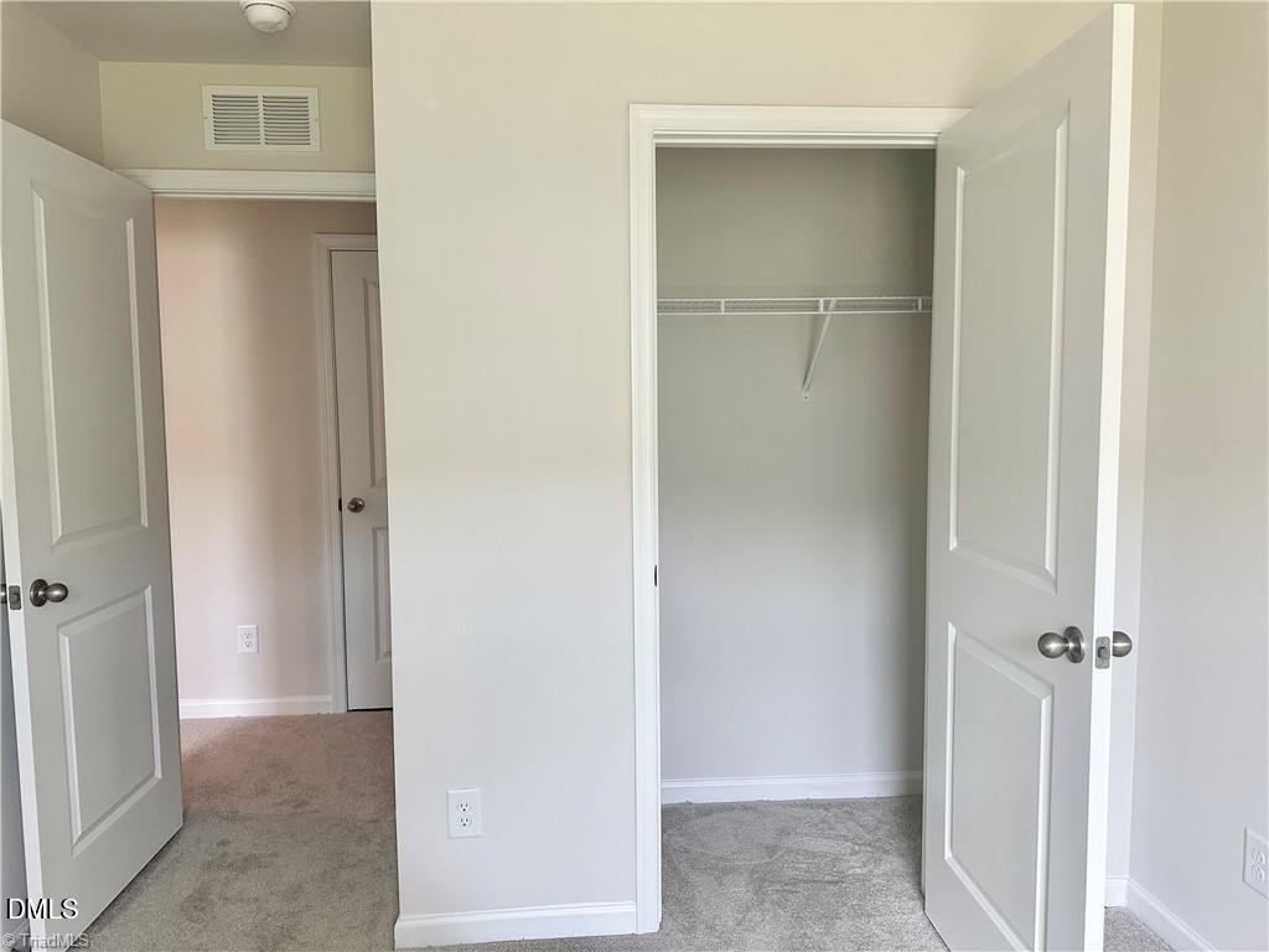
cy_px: 476
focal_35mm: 24
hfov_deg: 71.6
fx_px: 880
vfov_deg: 56.8
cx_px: 634
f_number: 1.78
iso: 160
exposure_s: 1/120
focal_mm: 6.86
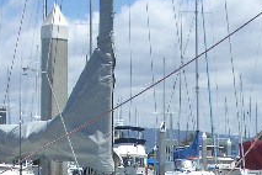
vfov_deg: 10.3
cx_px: 140
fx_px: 931
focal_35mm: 128
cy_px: 270
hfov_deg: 16.0
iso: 50
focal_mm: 6.8
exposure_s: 1/500
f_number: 4.6
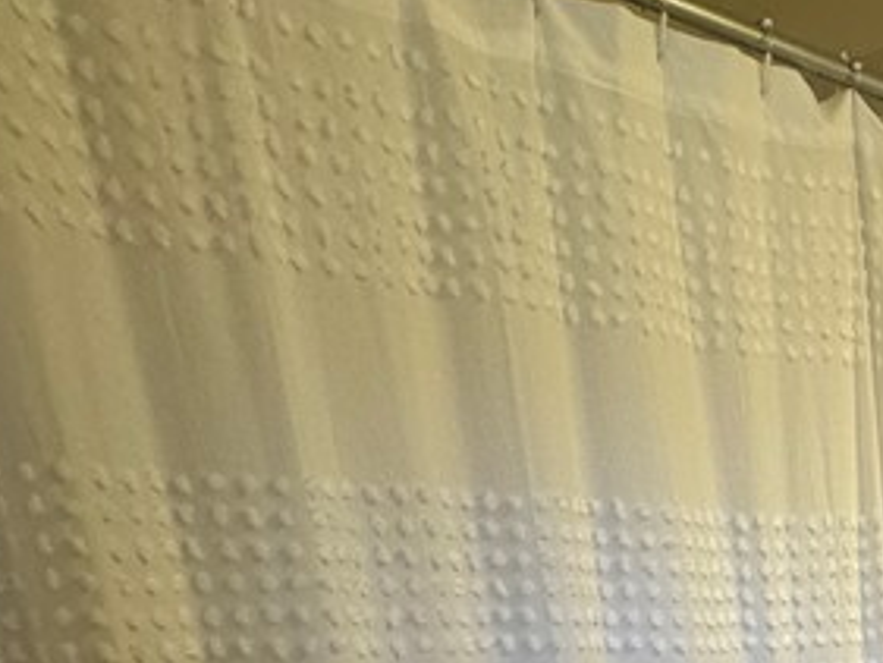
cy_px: 1075
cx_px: 1160
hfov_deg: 29.7
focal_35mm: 51
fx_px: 1301
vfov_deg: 22.0
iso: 200
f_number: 2.2
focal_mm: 2.22
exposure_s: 1/60
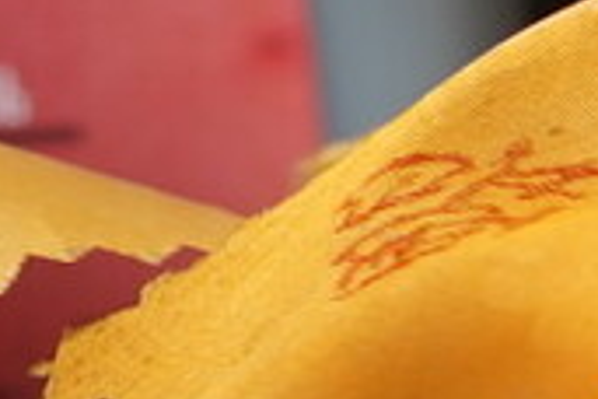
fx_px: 3488
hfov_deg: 7.8
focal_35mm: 210
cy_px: 542
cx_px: 2063
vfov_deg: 6.5
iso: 100
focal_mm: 20
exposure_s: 1/15
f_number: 4.5
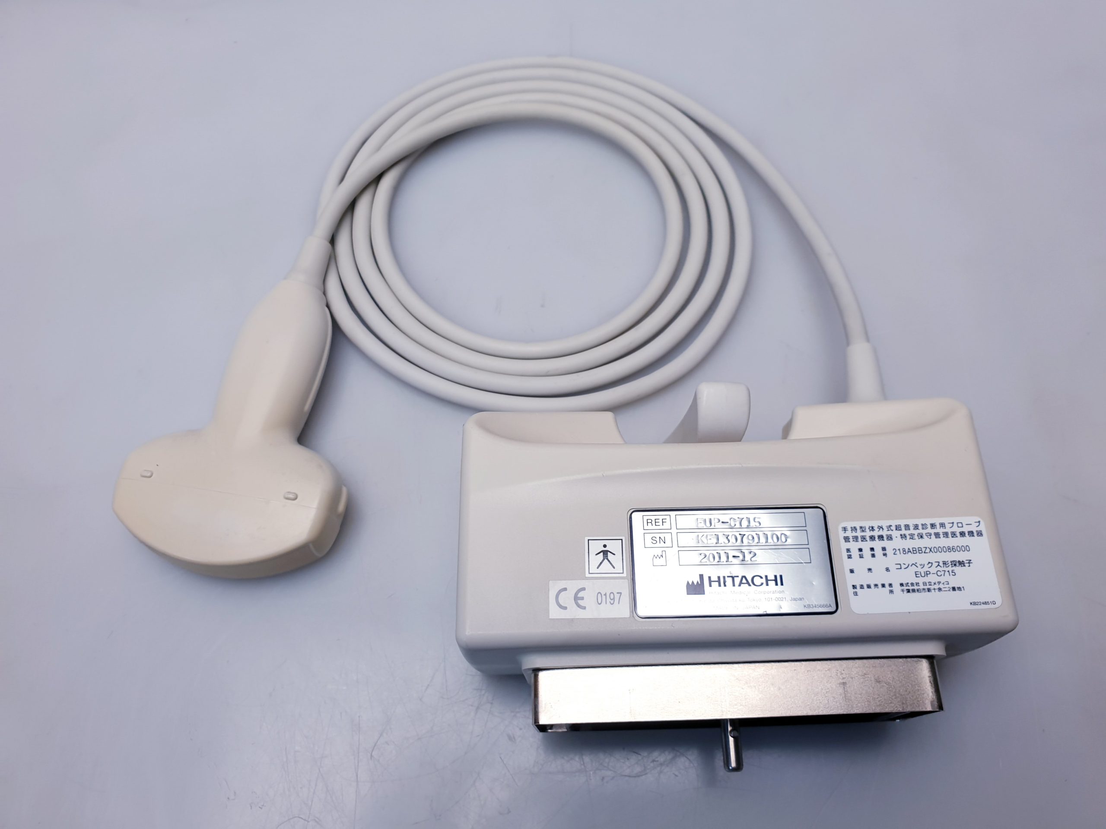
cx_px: 553
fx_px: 831
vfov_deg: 53.1
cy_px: 414
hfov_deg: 67.3
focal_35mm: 26
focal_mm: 4.3
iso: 64
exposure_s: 1/100
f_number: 2.4
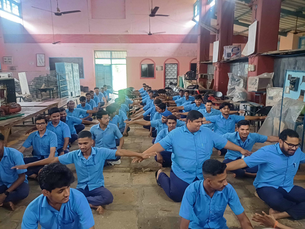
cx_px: 152
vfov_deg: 54.9
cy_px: 114
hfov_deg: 69.4
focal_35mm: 25
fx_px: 220
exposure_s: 1/20
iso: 1250
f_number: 1.8
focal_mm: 4.65
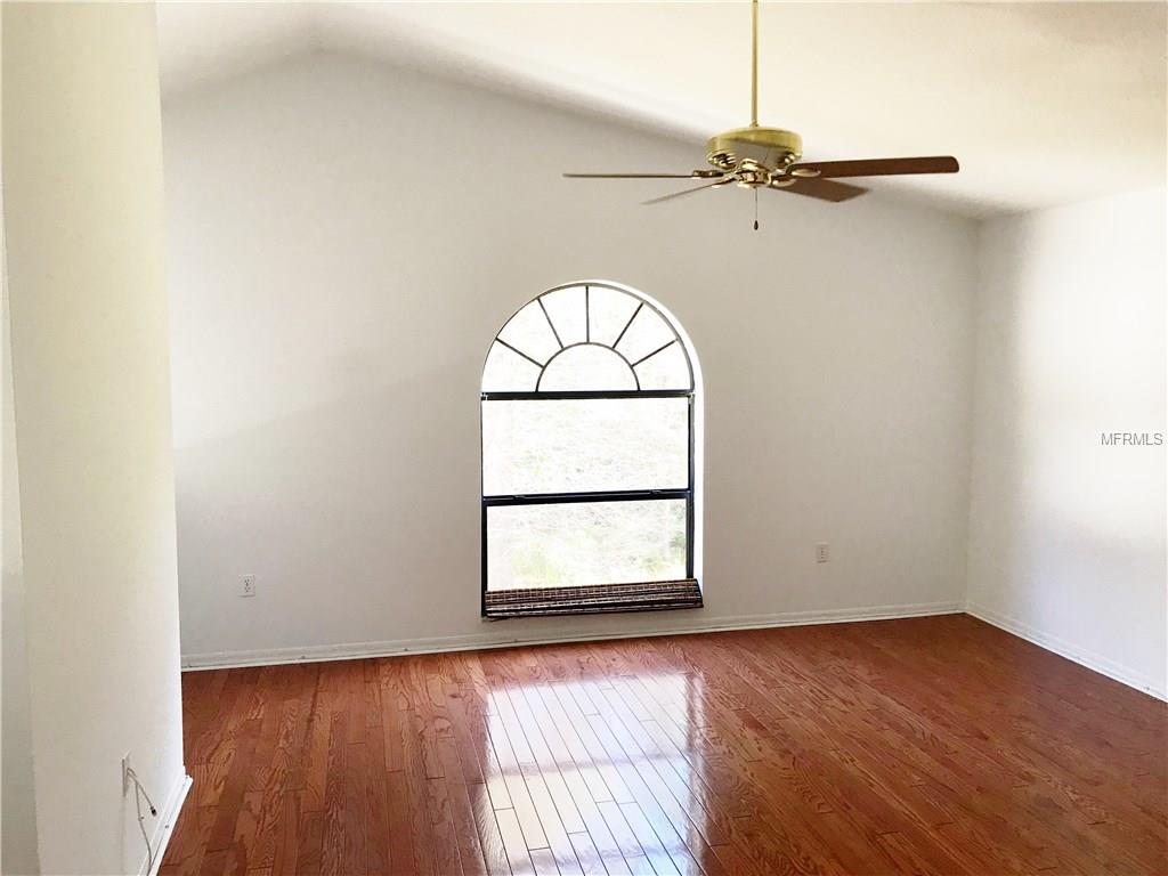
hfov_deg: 63.4
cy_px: 438
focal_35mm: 28
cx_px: 584
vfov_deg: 49.7
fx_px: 945
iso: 20
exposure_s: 1/30
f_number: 1.8
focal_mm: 3.99
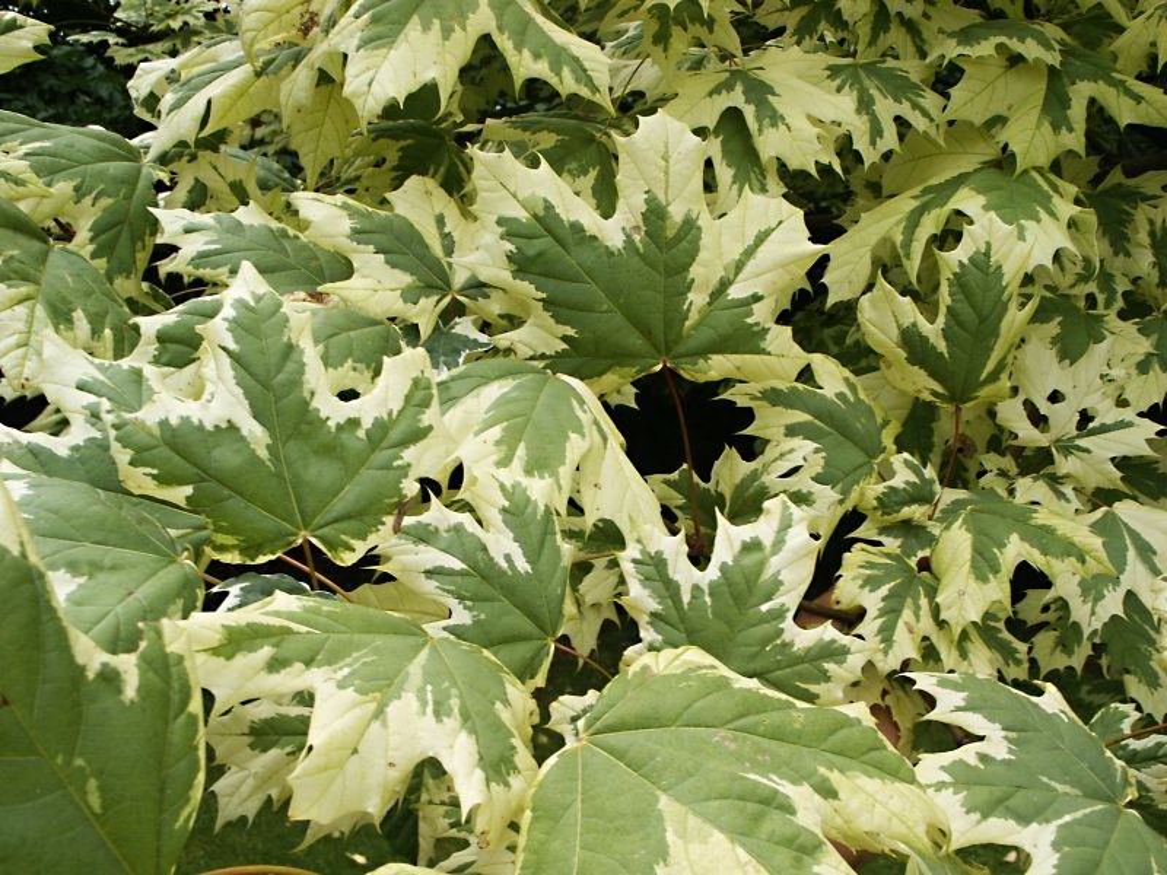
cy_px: 438
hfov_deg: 42.9
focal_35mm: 44
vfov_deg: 32.9
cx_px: 584
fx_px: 1483
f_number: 8
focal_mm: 9.22
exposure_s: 1/90
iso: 64
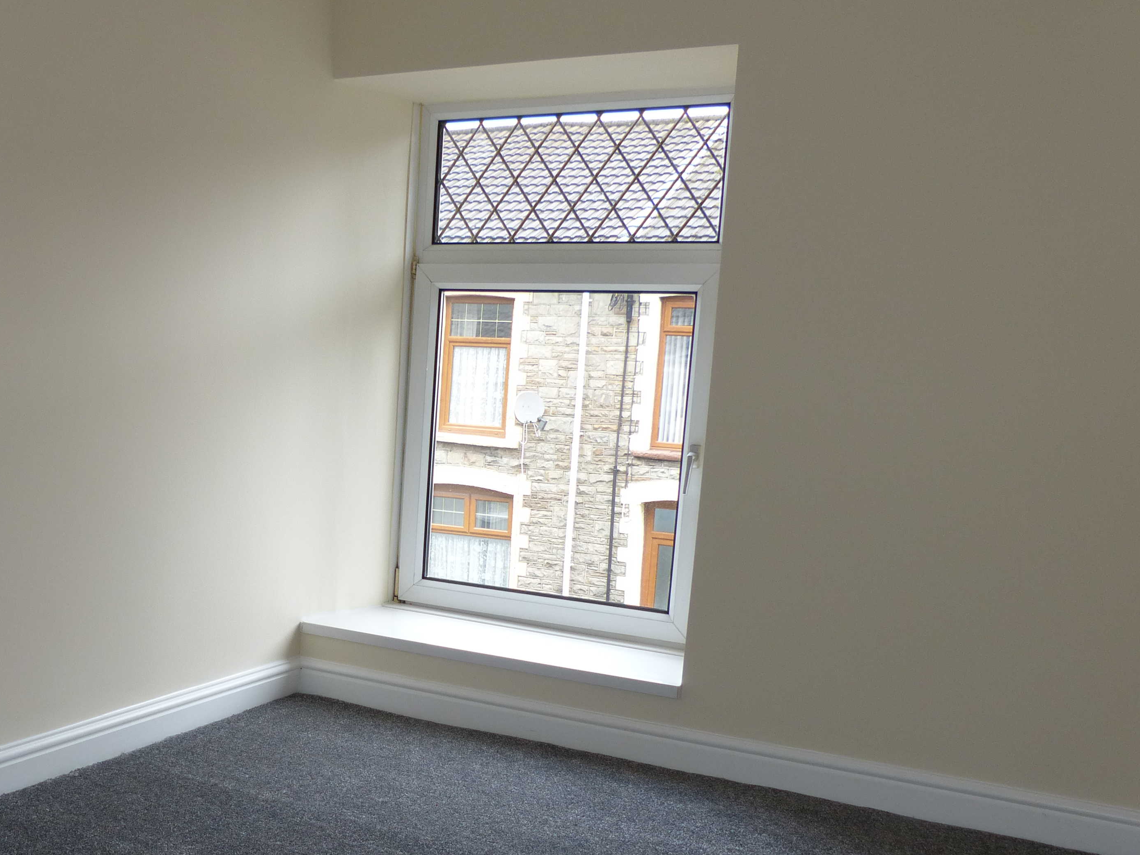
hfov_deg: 50.4
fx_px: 1185
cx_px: 375
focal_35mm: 36
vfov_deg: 39.2
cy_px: 568
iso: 100
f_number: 2.8
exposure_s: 1/80
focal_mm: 4.5
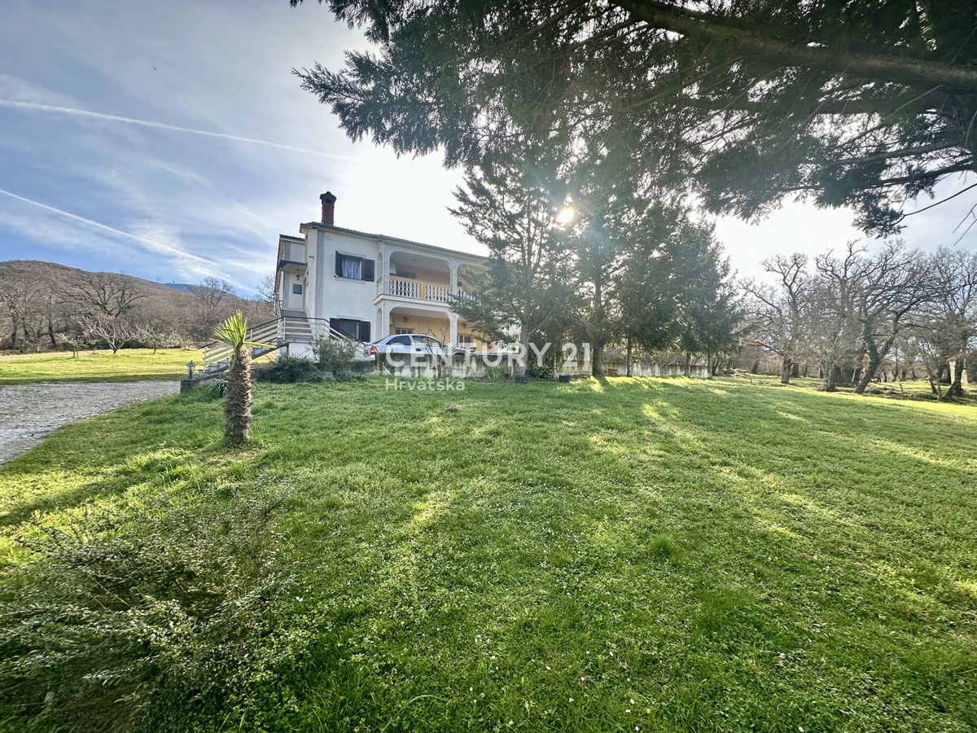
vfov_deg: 85.7
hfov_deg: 102.1
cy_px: 366
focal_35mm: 14
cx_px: 488
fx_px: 395
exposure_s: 1/256
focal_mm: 2.22
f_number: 2.2
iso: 40
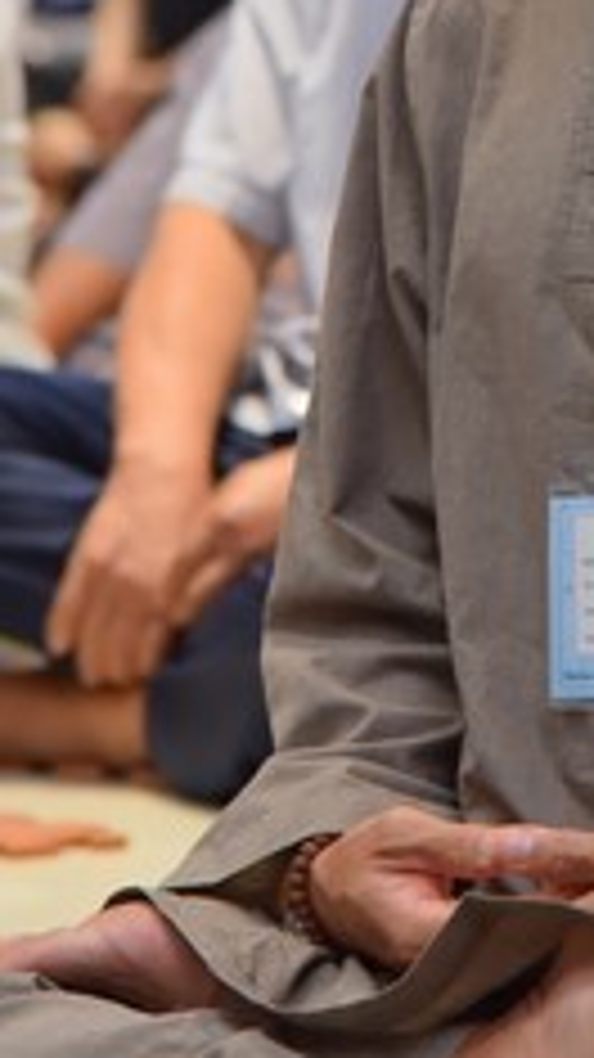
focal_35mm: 347
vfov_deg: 6.2
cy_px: 50
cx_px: 457
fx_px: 9727
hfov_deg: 3.5
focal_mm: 120
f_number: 5.6
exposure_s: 1/100
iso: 1250
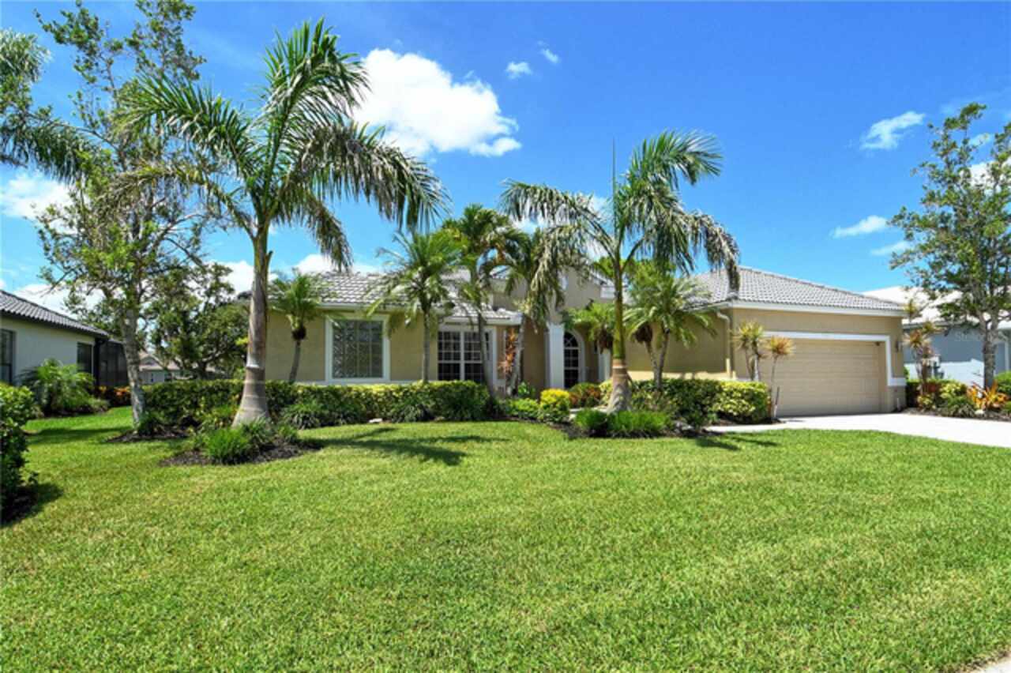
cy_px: 336
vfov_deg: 67.3
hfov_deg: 90.0
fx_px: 505
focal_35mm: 18
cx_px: 506
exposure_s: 1/250
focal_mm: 12
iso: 640
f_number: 18
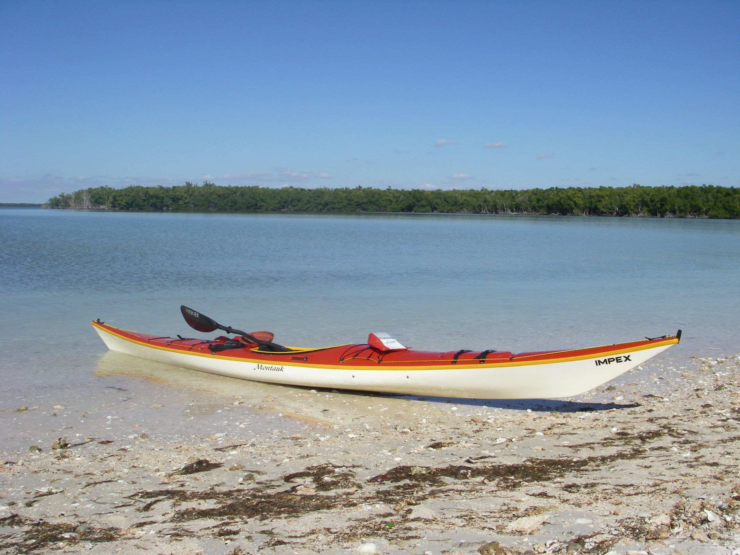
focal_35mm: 38
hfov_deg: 49.0
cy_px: 278
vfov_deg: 37.7
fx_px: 812
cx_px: 370
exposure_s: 1/320
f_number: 6.6
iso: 64
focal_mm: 6.3
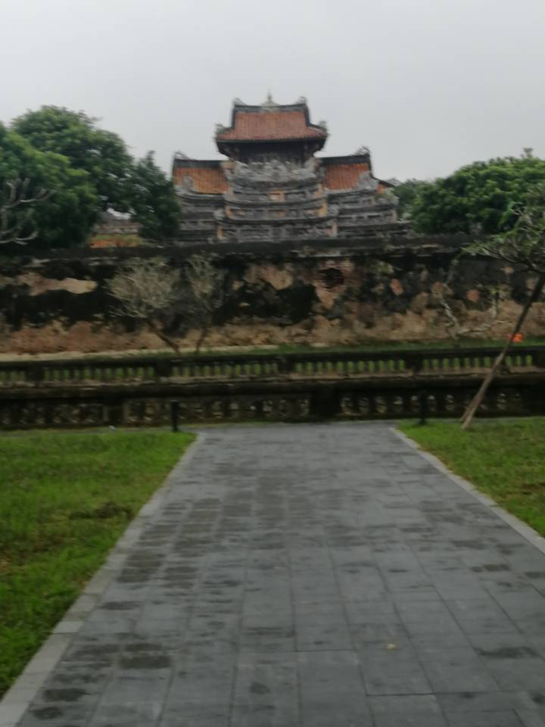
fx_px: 1134
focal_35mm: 54
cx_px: 272
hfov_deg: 27.0
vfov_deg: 35.5
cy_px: 364
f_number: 1.8
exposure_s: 1/203
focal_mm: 3.95
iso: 50
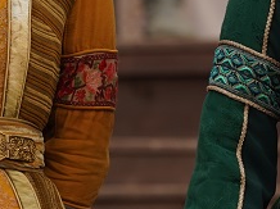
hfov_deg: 2.2
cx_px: 164
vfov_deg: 1.7
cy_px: -10
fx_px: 7135
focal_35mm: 883
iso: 400
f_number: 4.5
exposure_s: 1/640
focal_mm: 200
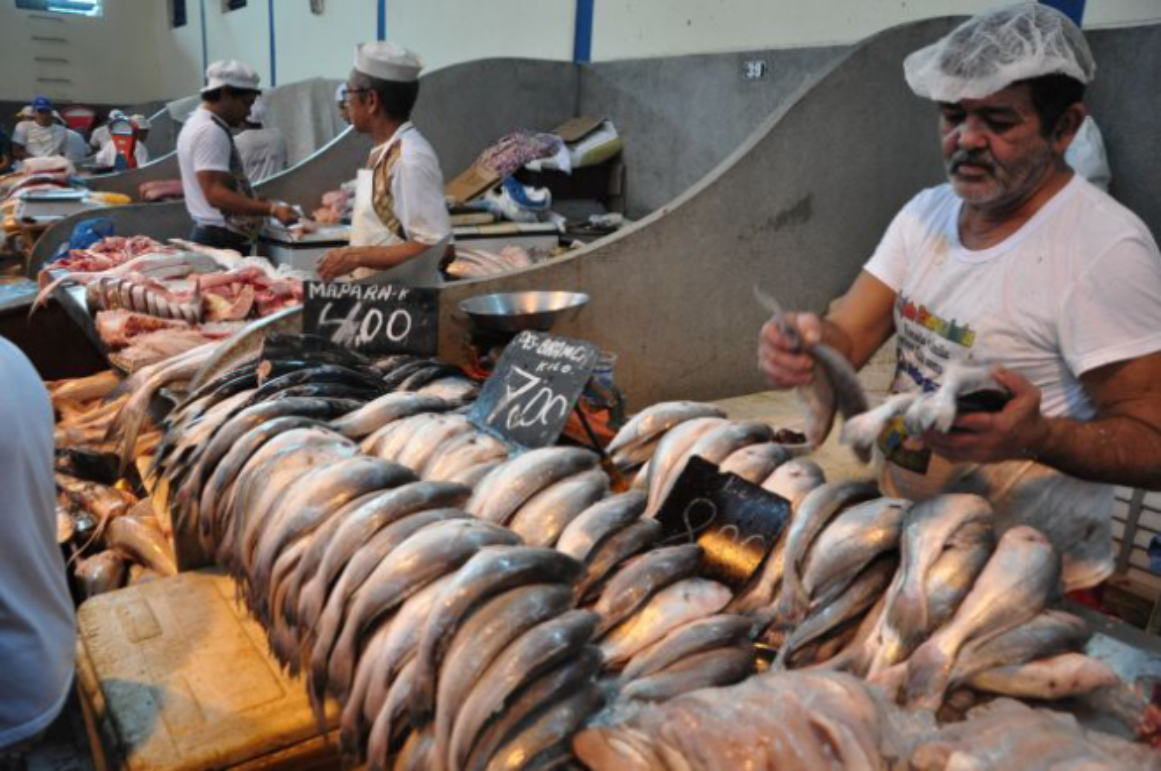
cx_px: 580
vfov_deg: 47.8
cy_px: 386
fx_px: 870
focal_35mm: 27
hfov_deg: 67.4
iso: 800
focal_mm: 18
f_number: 4
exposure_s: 1/60
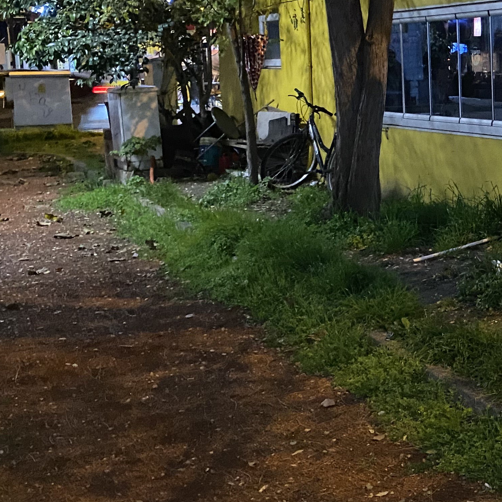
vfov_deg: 27.5
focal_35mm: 62
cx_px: 604
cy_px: 157
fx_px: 1017
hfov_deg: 25.0
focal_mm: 4.25
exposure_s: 1/20
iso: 1000
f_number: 1.8
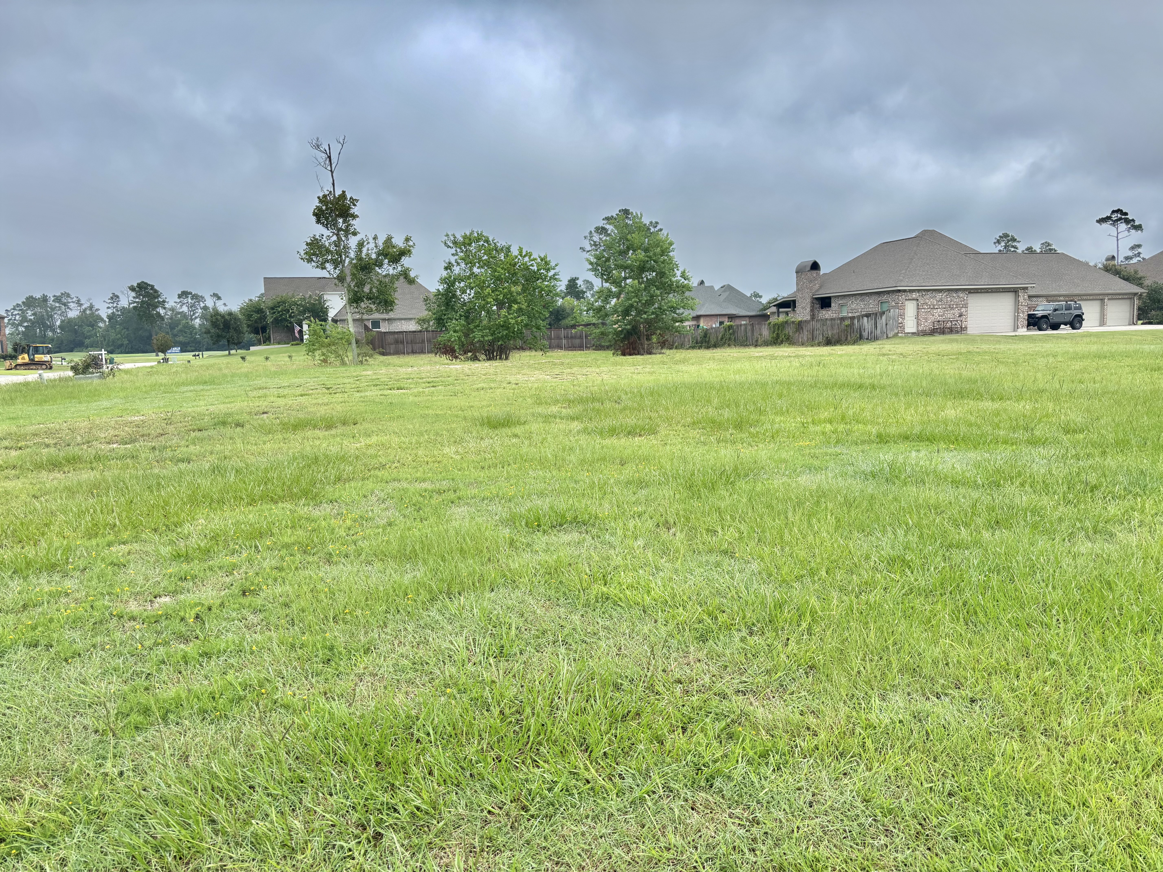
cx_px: 582
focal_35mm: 26
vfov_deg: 53.1
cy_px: 436
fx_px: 874
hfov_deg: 67.3
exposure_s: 1/2398
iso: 50
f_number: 1.6
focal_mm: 5.96
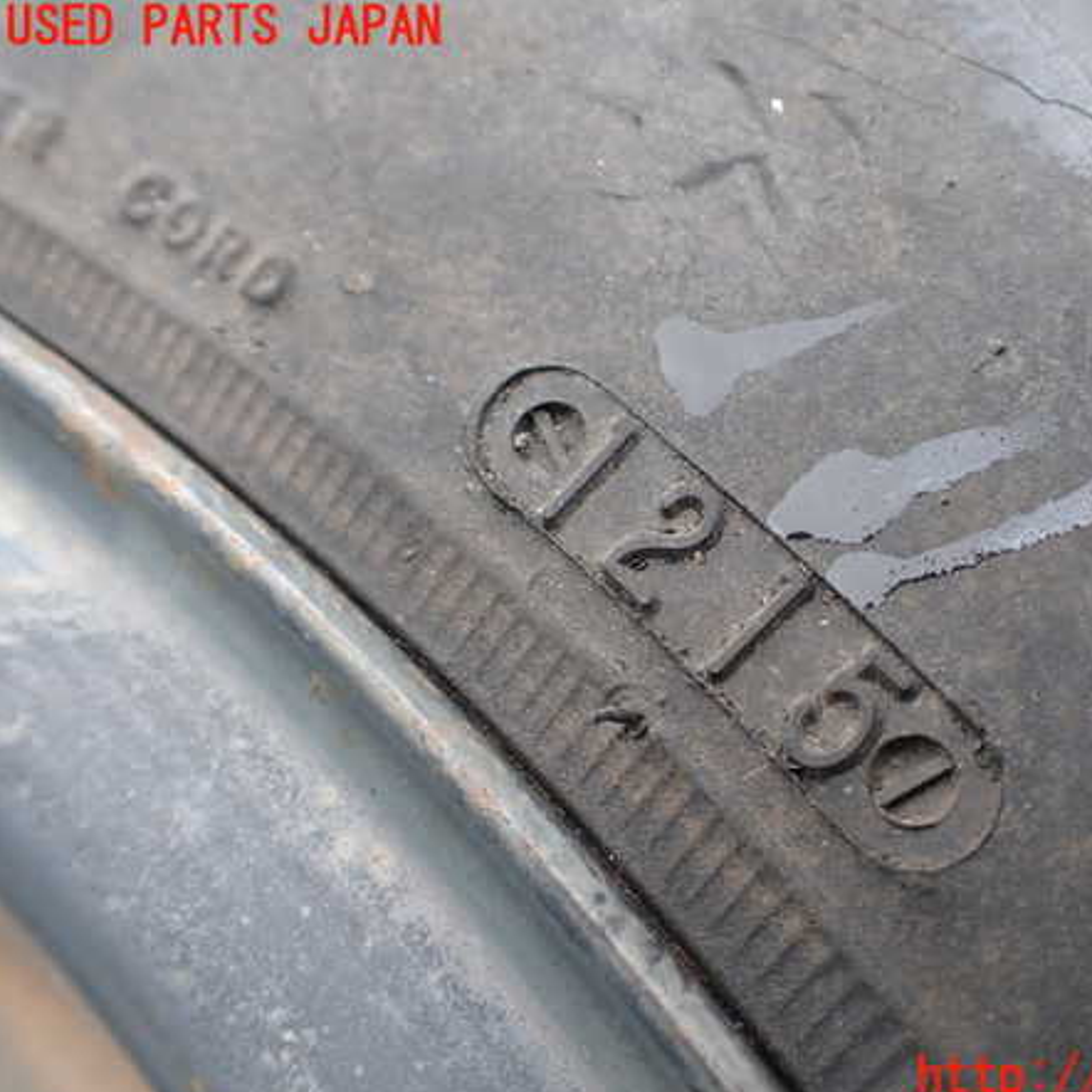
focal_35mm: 36
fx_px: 1285
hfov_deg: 45.3
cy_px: 553
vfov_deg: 46.0
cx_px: 734
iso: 160
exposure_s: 1/125
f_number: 2.3
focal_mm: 5.4
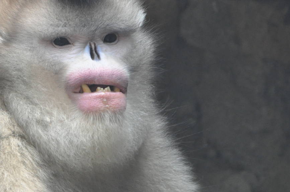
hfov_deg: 2.5
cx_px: 75
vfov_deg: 1.6
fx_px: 6703
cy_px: 84
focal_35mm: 833
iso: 1600
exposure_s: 1/400
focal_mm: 300
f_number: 5.6
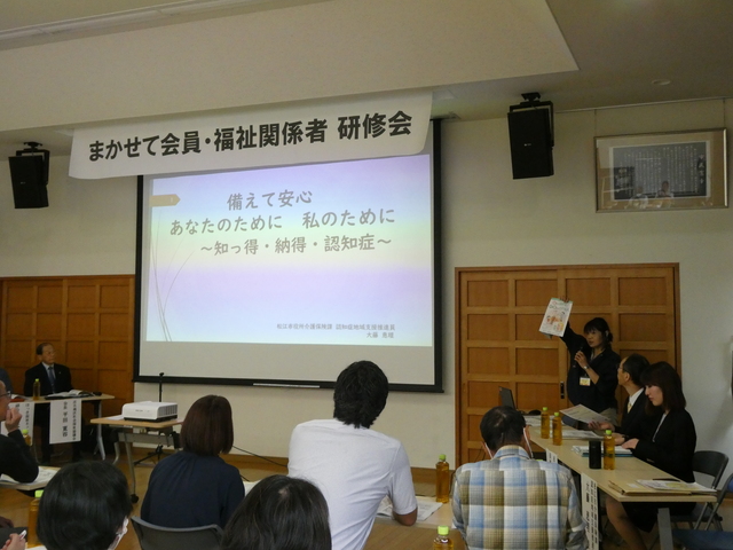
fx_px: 783
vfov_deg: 38.7
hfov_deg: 50.1
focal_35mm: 37
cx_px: 366
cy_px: 275
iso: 640
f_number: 3.7
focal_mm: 6.7
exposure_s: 1/80
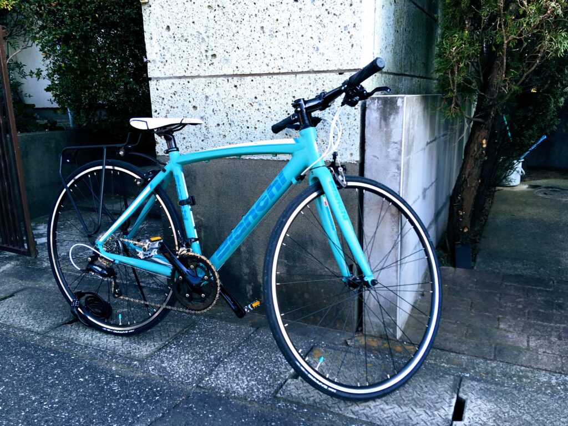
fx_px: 476
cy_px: 213
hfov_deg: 61.7
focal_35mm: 29
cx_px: 284
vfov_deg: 48.2
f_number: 2.2
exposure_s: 1/120
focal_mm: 4.15
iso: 25
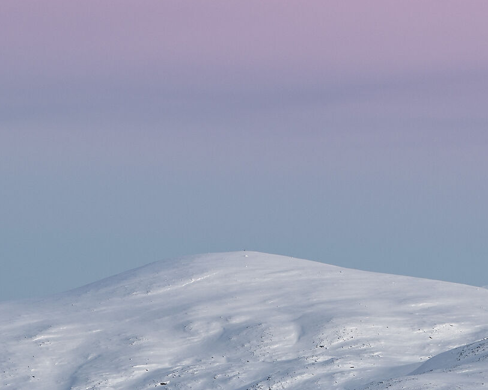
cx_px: 28
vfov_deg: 1.4
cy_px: 353
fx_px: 15463
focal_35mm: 1071
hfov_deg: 1.8
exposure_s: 1/15
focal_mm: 250
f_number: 9
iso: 100
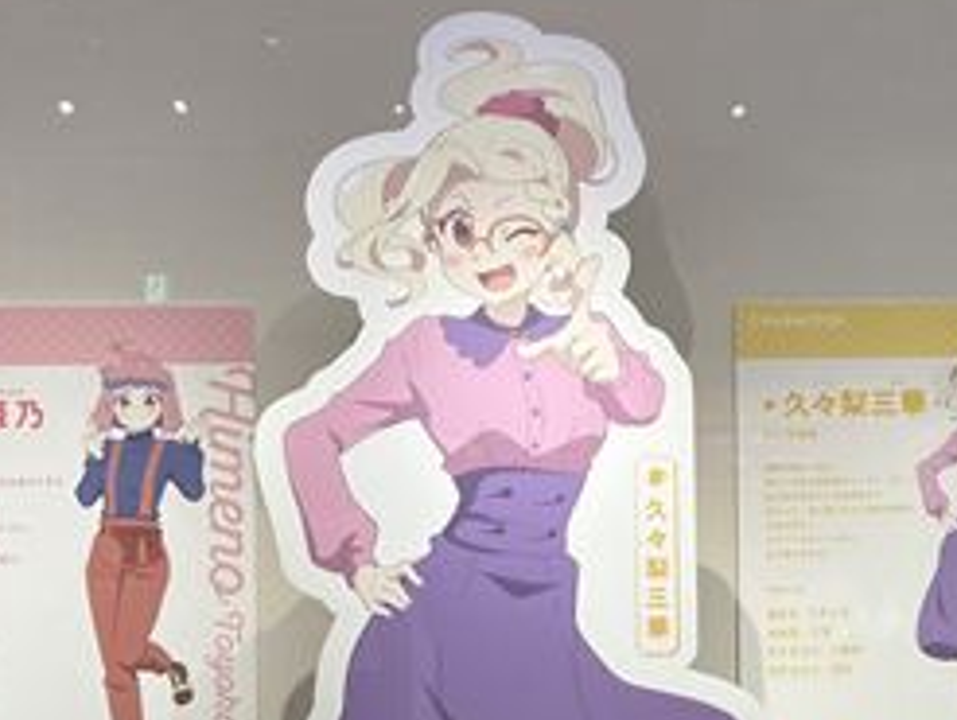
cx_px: 1008
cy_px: 428
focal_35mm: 91
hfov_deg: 20.7
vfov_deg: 16.3
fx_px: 2518
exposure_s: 1/121
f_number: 1.8
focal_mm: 3.99
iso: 64
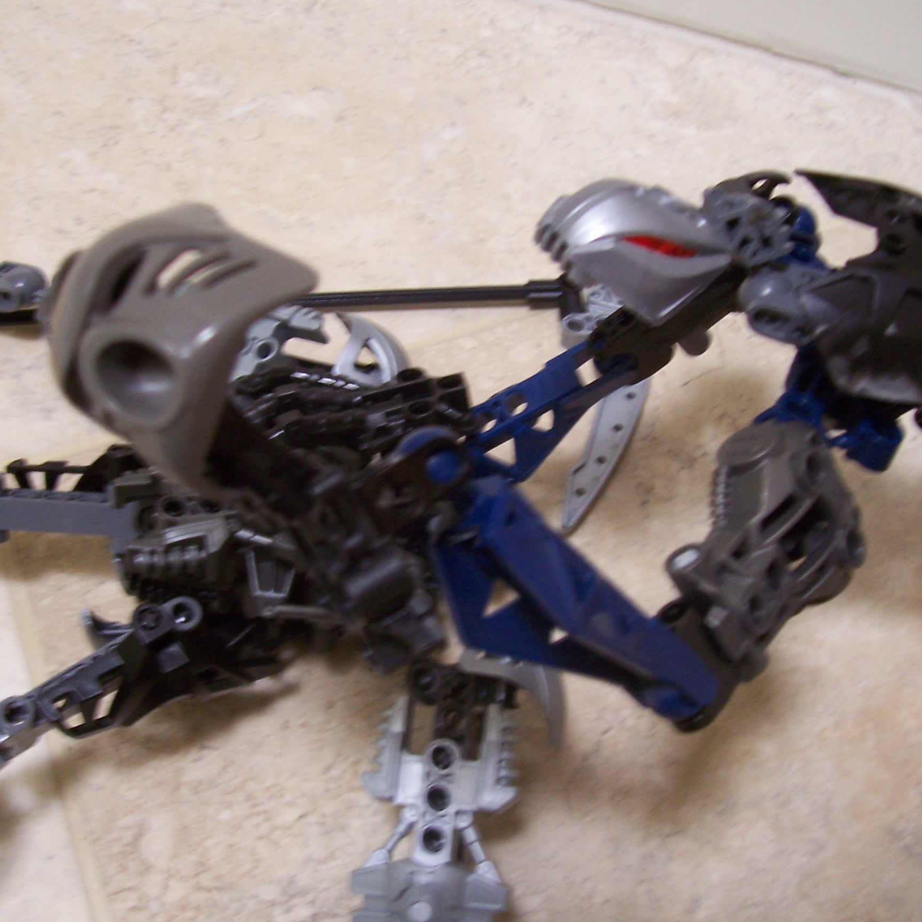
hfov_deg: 37.5
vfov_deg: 37.5
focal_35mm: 45
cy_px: 503
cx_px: 441
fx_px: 1356
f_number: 2.7
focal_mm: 5.6
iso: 160
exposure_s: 1/15
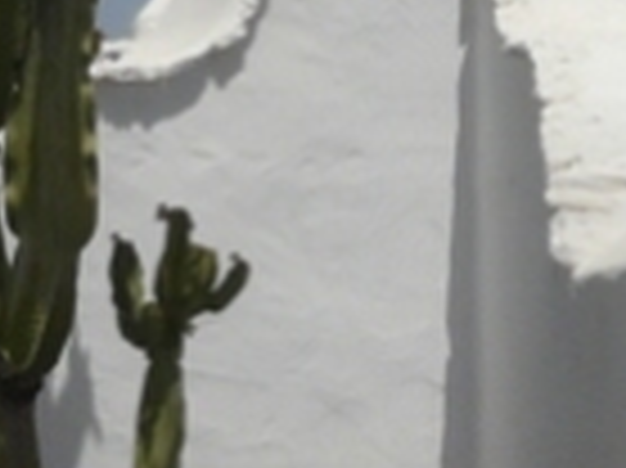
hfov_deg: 5.9
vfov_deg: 4.4
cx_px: 9
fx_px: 6035
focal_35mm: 334
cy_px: -45
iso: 100
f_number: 8
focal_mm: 10
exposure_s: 1/640
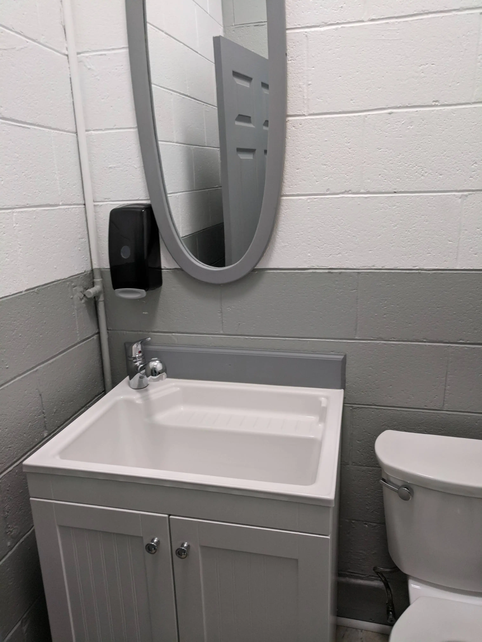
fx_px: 483
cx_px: 241
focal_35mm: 26
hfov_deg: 53.1
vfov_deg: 67.3
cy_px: 321
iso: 309
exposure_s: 1/60
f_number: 2
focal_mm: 4.67
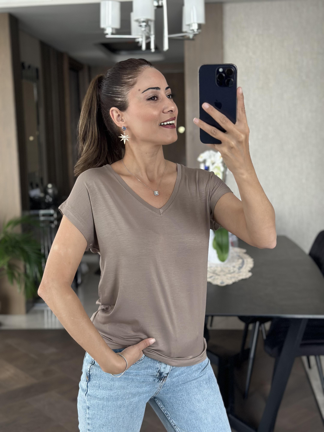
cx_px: 162
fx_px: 599
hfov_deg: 30.3
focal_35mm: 48
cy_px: 216
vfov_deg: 39.7
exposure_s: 1/33
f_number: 1.78
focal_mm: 6.86
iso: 320
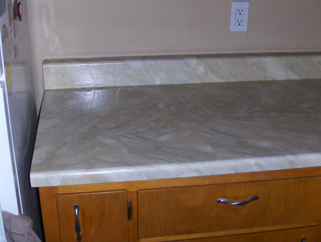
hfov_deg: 42.9
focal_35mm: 44
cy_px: 121
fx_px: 409
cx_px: 160
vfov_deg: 32.9
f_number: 3
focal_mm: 9.6
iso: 100
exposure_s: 1/60
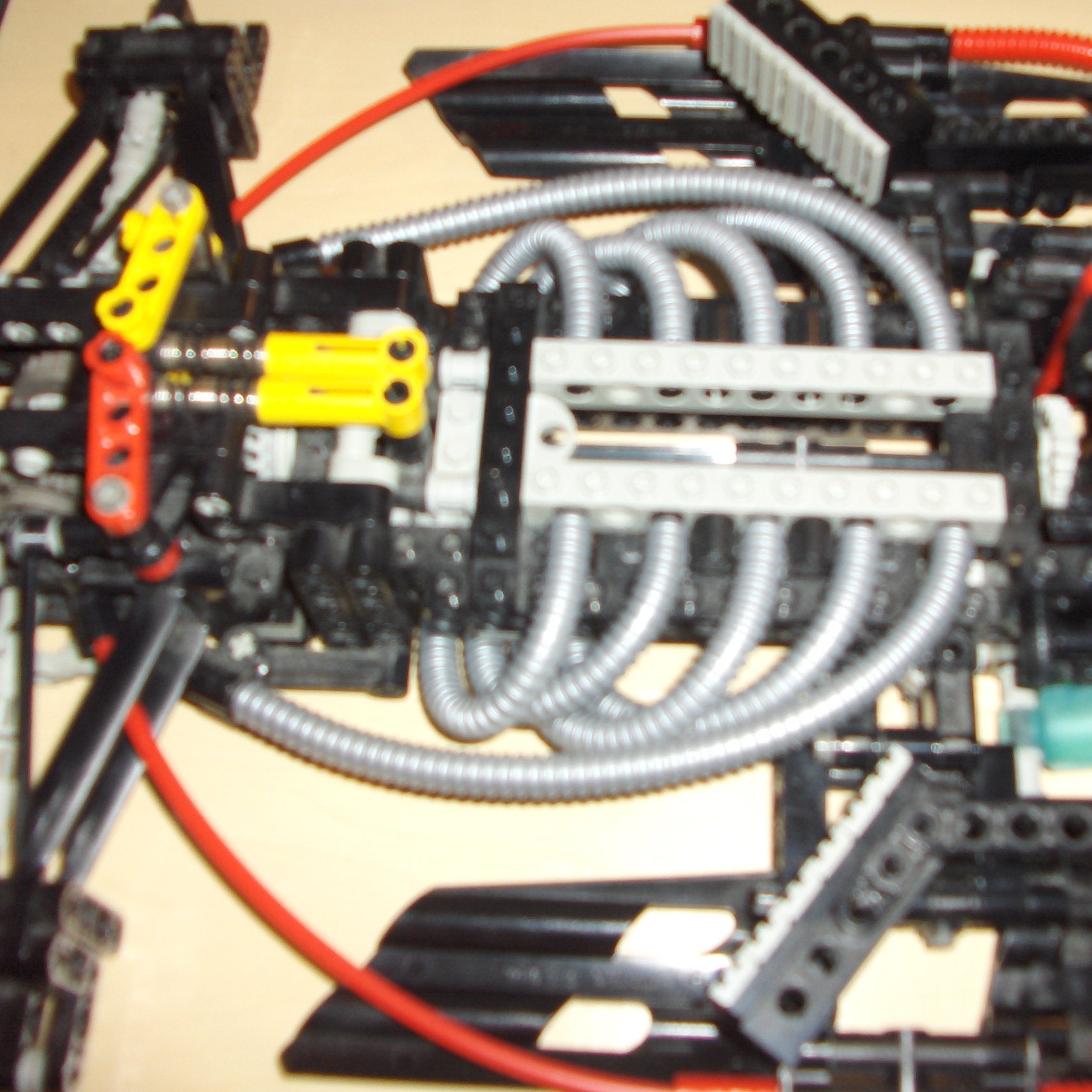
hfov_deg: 40.0
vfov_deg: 40.0
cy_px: 544
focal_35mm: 42
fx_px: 1499
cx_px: 616
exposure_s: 1/60
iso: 100
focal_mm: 5.8
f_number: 2.6
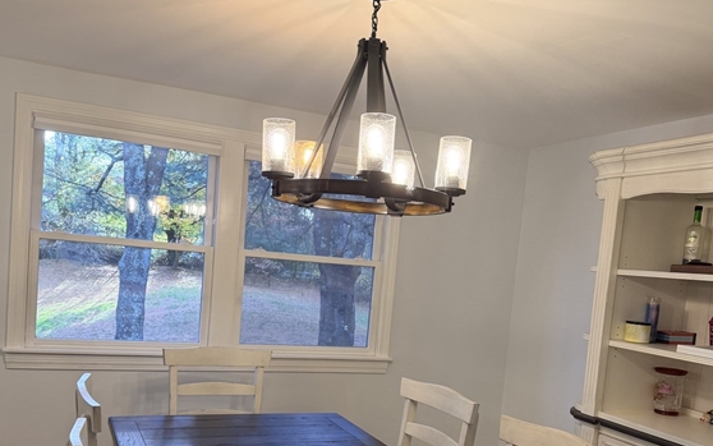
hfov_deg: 55.3
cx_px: 351
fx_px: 680
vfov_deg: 35.7
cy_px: 318
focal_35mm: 35
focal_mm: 6.76
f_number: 1.78
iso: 125
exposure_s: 1/120
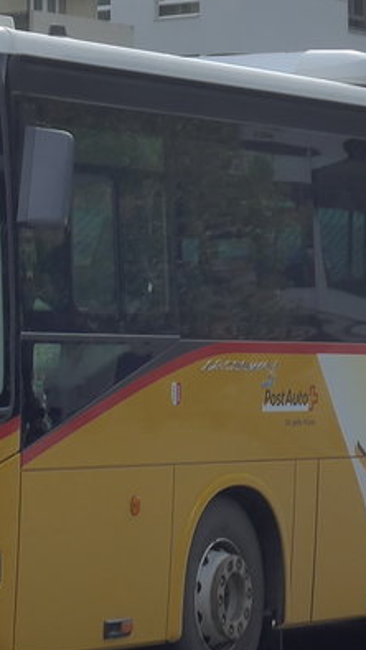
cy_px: 198
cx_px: 153
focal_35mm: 219
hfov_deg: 5.6
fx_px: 3774
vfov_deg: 9.8
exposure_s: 1/800
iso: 160
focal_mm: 13.4
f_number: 4.5
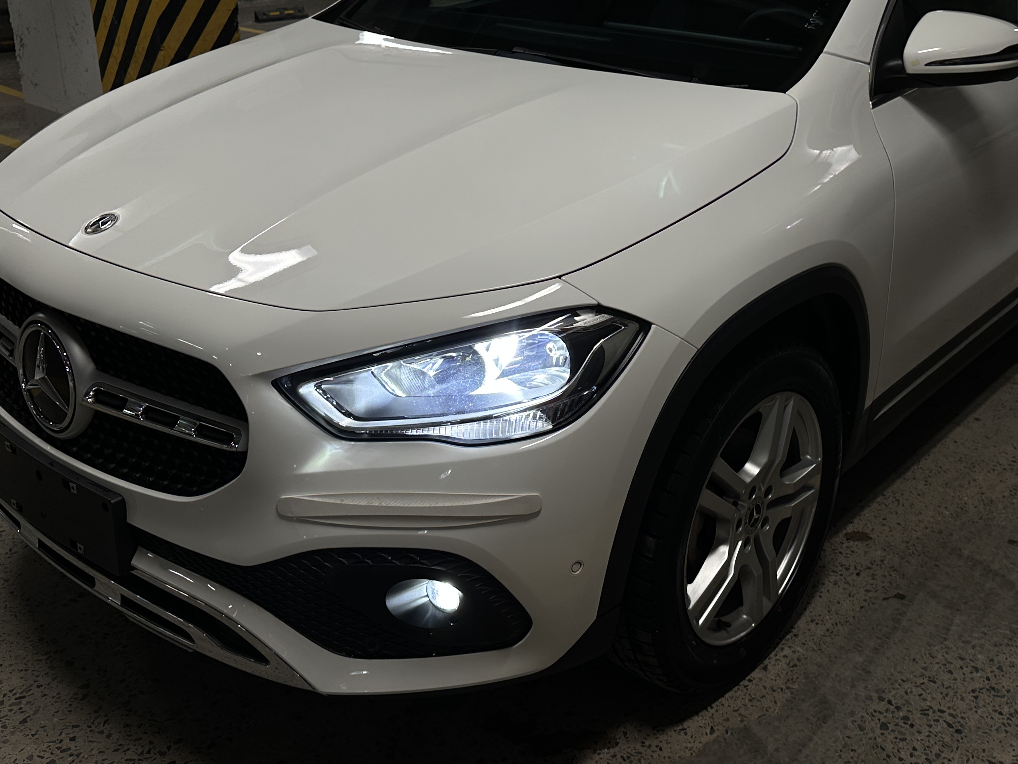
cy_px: 260
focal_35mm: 39
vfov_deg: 36.5
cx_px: 588
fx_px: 1147
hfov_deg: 47.7
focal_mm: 6.86
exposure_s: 1/120
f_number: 1.78
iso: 100
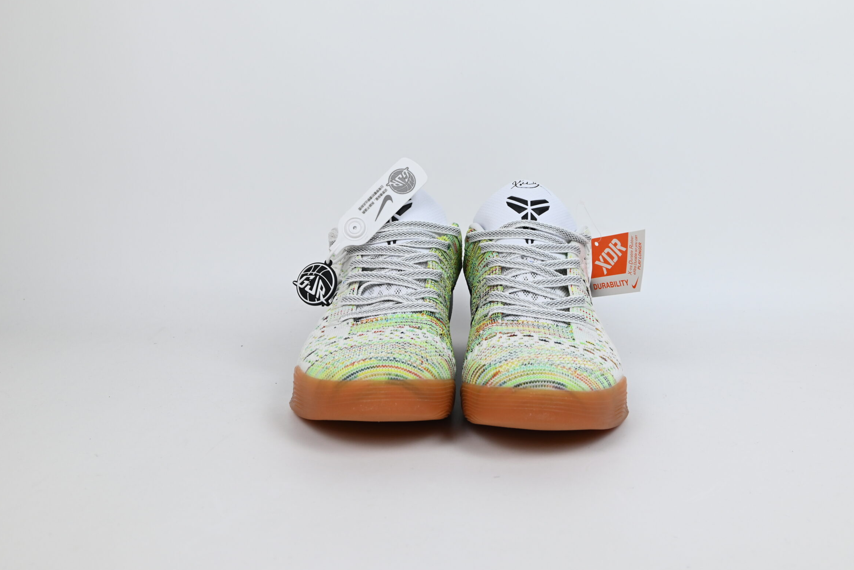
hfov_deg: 58.7
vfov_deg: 41.1
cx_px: 444
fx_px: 759
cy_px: 259
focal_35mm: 32
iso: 640
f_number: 11
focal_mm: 29
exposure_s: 1/200
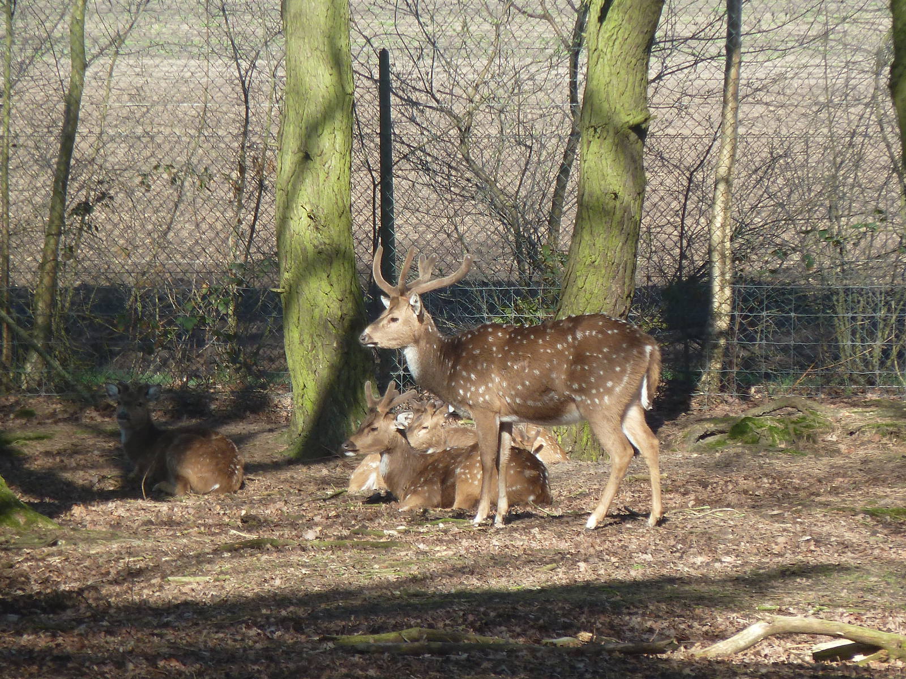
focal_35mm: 399
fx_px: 10443
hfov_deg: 5.0
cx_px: 453
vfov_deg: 3.7
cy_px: 340
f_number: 4.9
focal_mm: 49.2
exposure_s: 1/125
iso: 100
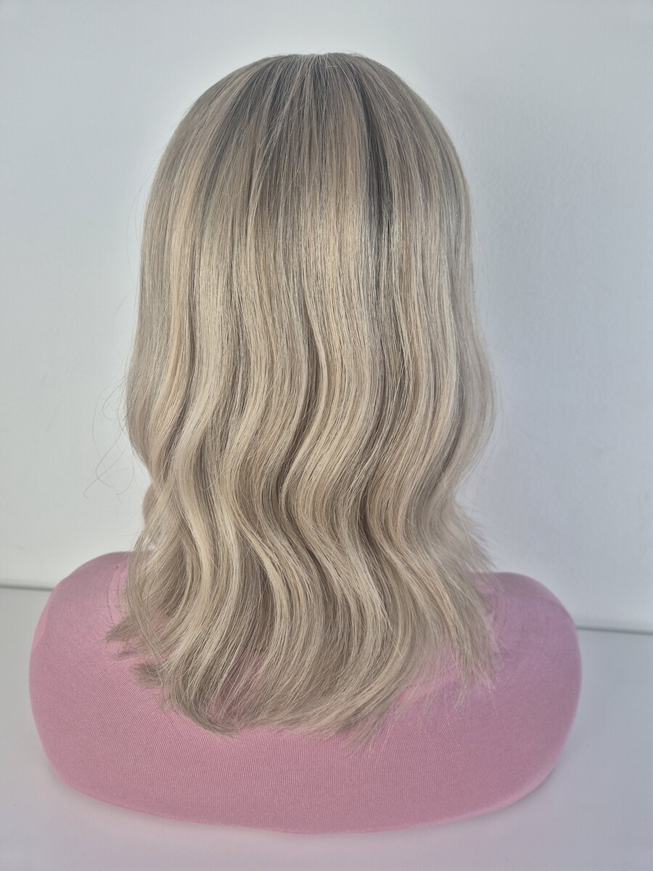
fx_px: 578
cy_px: 436
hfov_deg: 58.9
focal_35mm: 23
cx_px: 326
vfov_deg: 73.9
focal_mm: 5.4
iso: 50
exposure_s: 1/100
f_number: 1.8
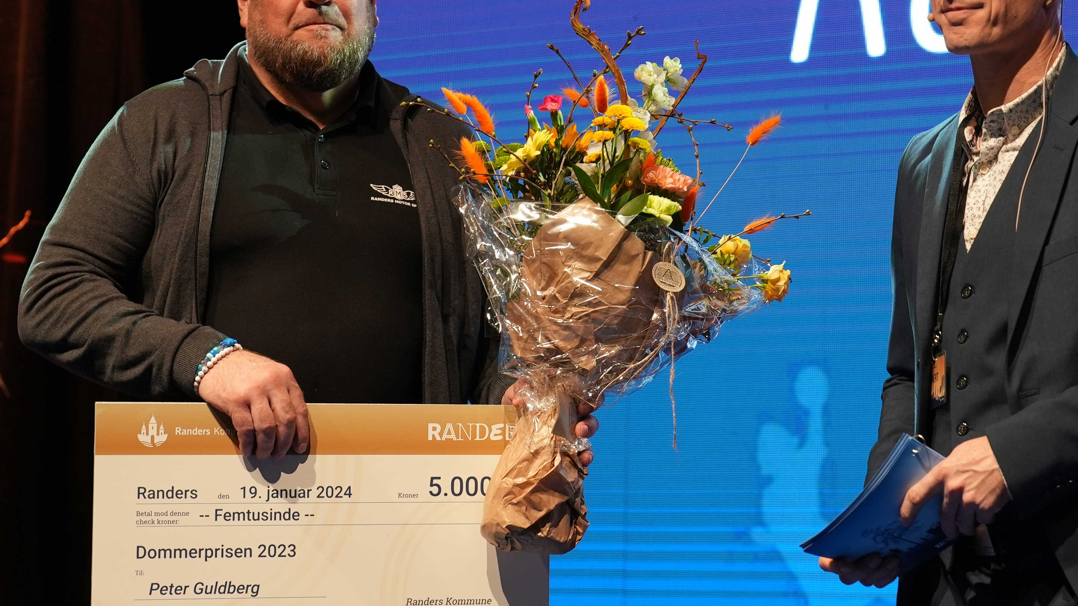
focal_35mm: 117
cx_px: 639
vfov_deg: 10.4
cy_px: 223
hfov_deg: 18.3
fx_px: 3344
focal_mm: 76
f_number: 4
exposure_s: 1/160
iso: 800
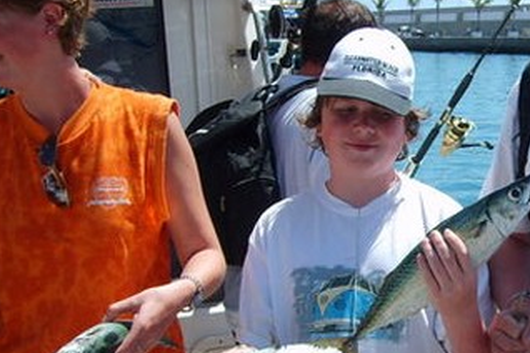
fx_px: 1060
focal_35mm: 72
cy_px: 225
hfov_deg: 26.9
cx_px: 498
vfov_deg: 18.9
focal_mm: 5.8
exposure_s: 1/180
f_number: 7.1
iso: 50
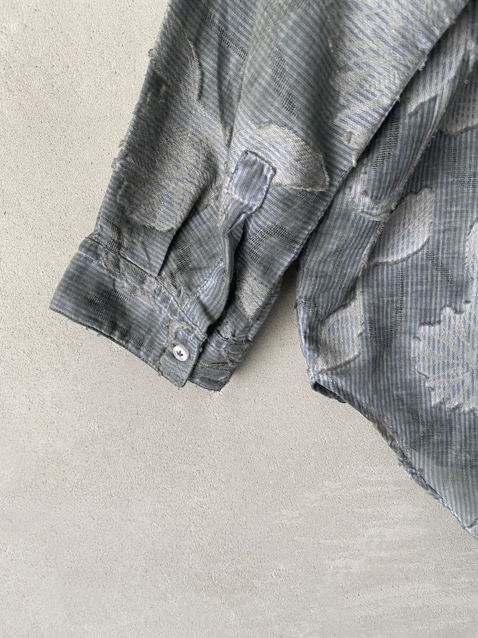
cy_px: 319
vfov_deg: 67.3
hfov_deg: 53.1
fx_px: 479
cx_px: 239
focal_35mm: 26
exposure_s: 1/96
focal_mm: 4.25
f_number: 1.8
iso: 125
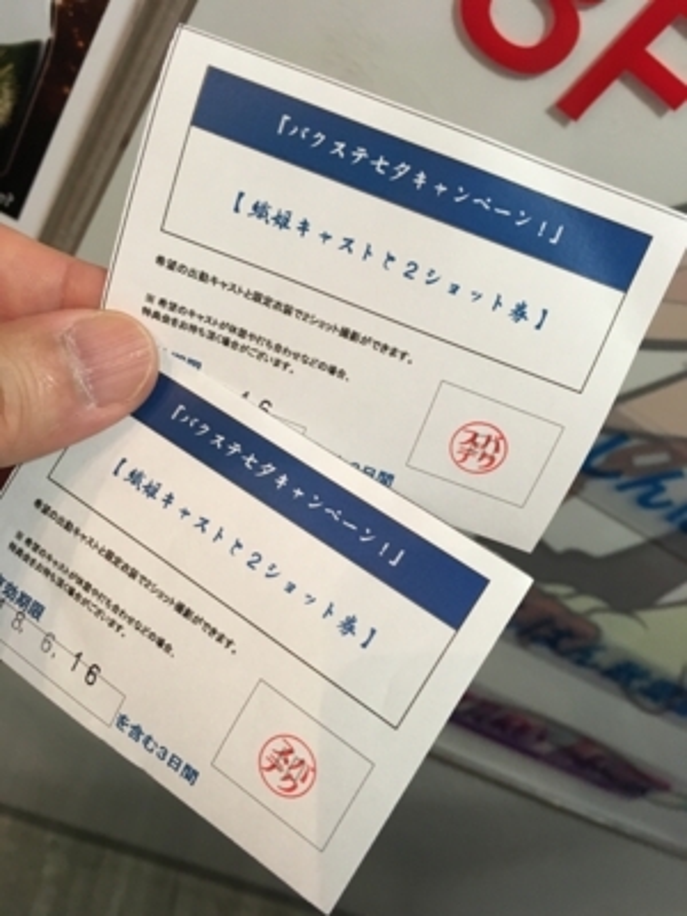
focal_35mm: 29
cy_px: 458
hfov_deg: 48.2
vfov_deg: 61.7
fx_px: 767
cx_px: 344
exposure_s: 1/30
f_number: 2.2
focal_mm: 4.15
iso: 160
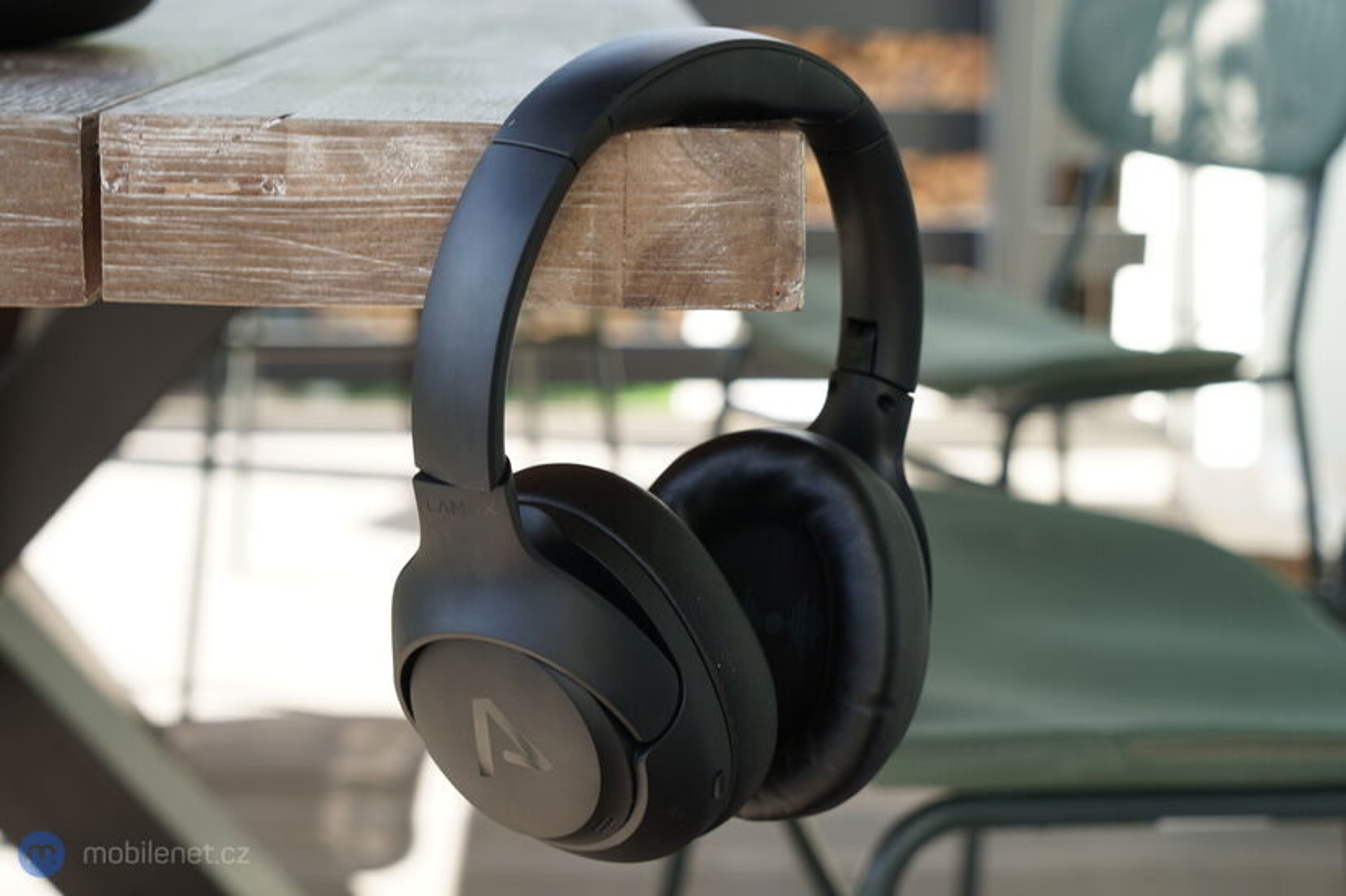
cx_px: 673
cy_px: 448
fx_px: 1831
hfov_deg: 40.4
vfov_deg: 27.5
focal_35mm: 49
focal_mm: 49
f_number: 5.6
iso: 100
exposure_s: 1/50
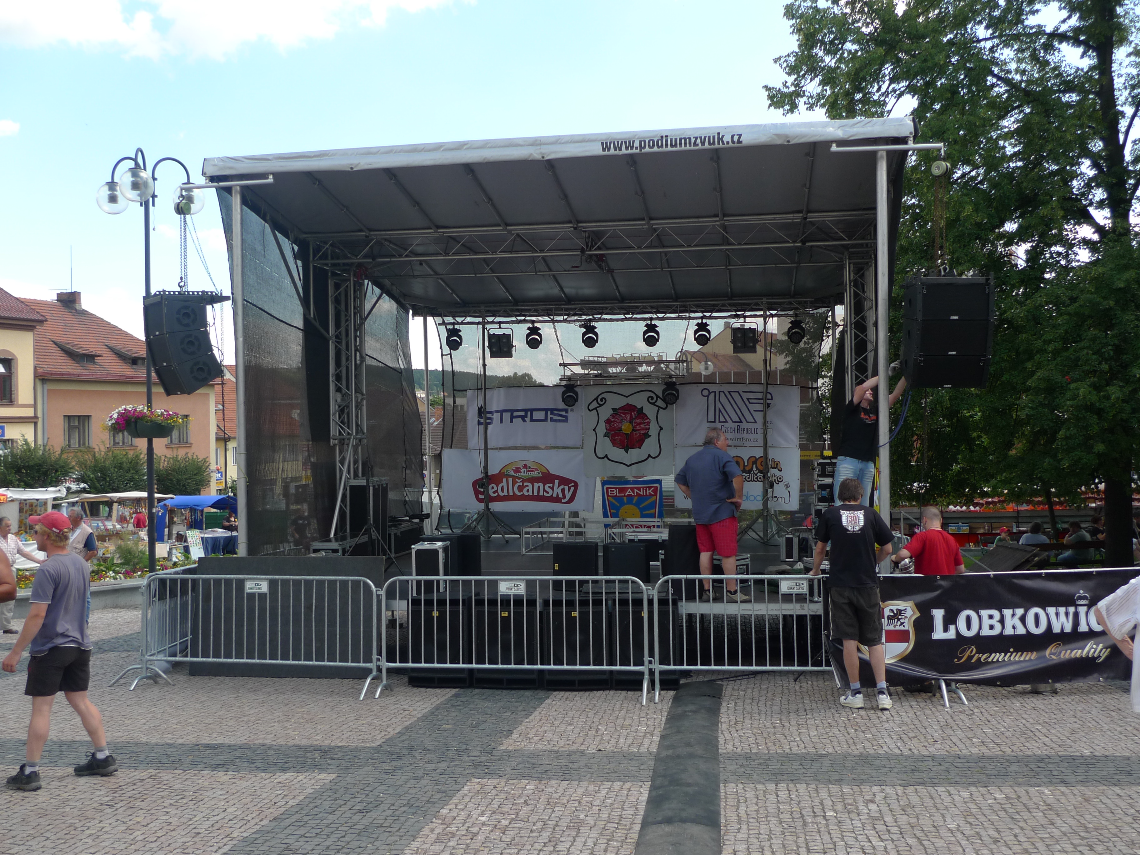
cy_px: 428
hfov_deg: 52.6
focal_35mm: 35
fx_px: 1153
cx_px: 570
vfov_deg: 40.7
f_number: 2.3
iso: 80
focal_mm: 7.4
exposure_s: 1/640
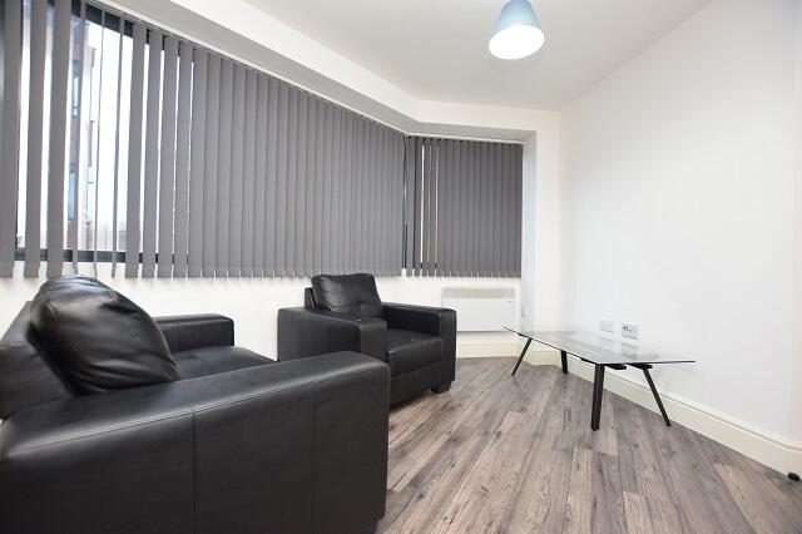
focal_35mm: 15
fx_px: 334
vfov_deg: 77.3
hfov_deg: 100.4
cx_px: 401
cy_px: 267
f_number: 3.5
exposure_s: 1/60
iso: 800
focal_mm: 10
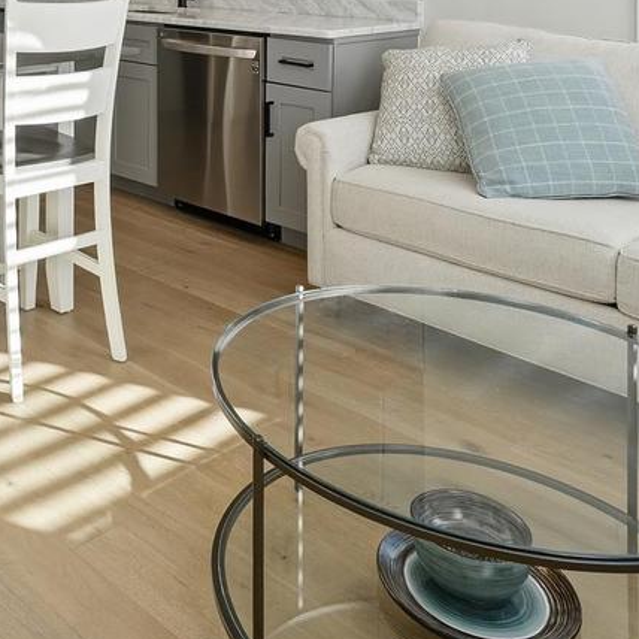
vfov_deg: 35.9
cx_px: 81
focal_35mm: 40
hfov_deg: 39.3
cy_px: -57
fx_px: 835
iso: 400
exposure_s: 1/1250
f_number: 11
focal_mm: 14
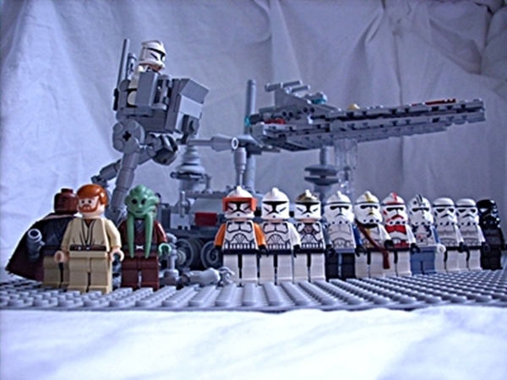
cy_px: 190
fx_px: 542
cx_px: 254
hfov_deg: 50.1
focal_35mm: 37
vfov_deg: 38.7
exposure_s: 1/24.2
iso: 200
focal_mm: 6.2
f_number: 2.8
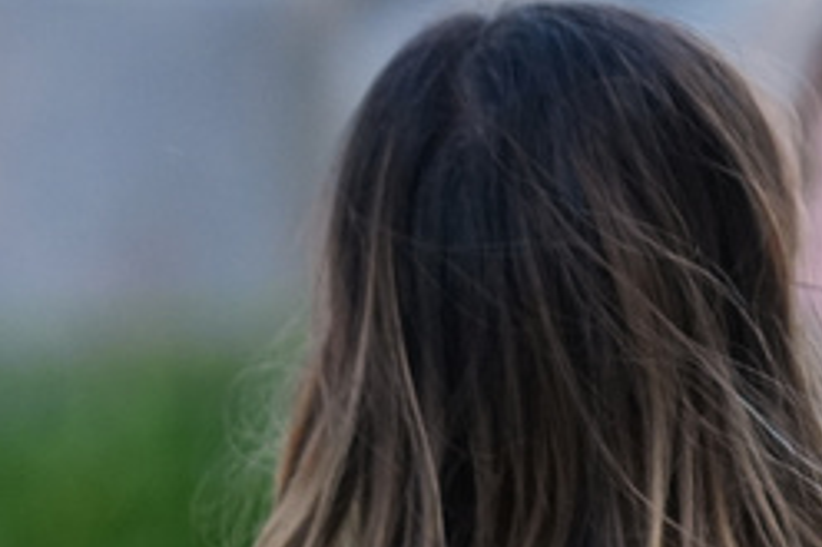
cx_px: 948
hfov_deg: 2.8
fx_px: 16611
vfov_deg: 1.9
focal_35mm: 728
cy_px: 1076
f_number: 2.8
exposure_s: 1/3200
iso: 1600
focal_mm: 176
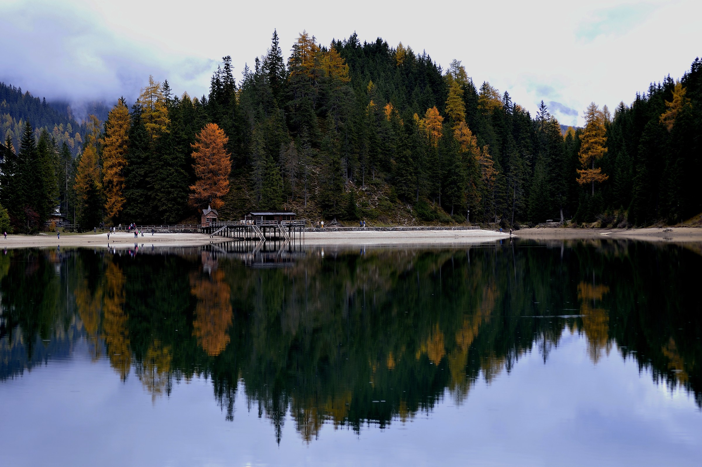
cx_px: 351
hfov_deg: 21.9
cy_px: 234
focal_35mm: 93
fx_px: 1812
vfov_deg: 14.7
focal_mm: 62
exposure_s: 1/80
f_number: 5.6
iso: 100
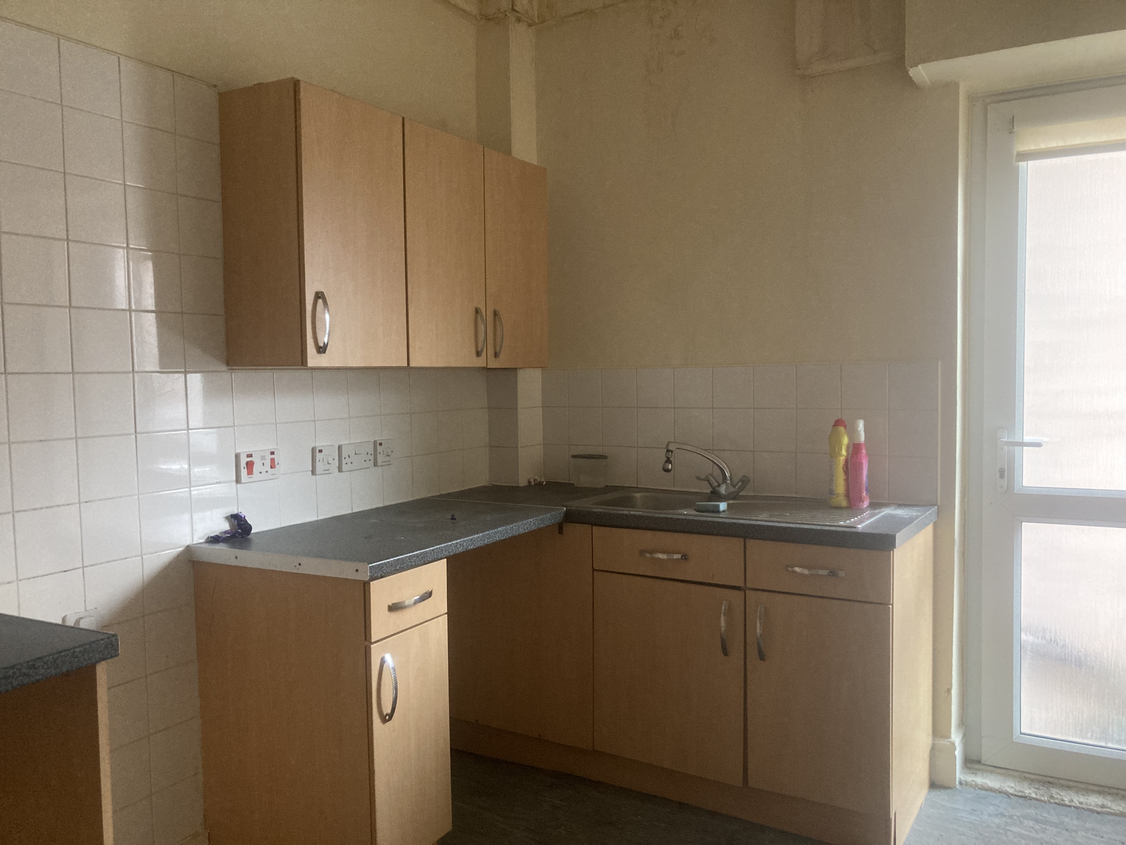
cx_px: 563
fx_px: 911
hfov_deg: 63.4
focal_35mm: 28
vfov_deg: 49.7
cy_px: 422
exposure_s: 1/37
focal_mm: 3.99
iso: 400
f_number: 1.8
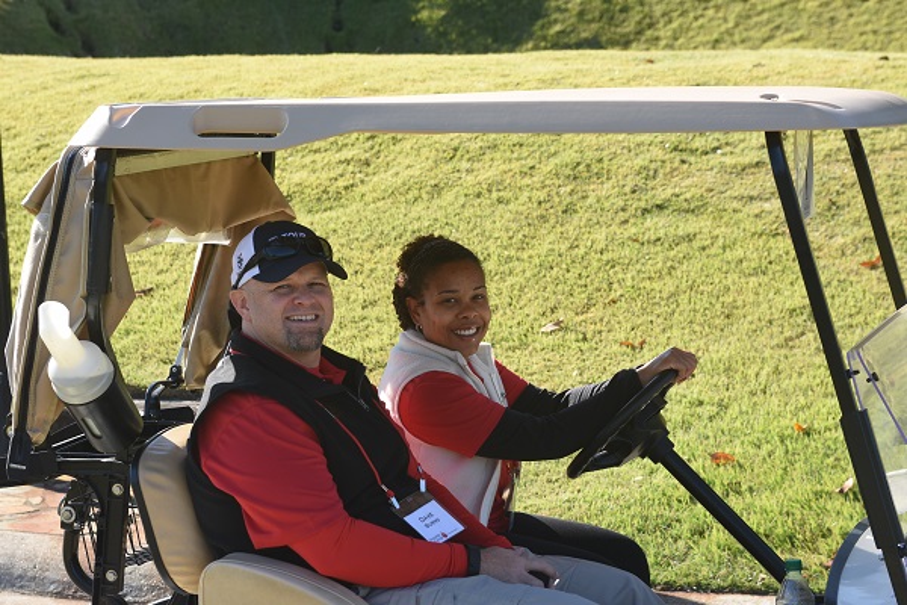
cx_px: 454
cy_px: 302
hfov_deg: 19.5
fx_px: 2645
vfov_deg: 13.0
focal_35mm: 105
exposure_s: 1/200
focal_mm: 70
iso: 200
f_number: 8
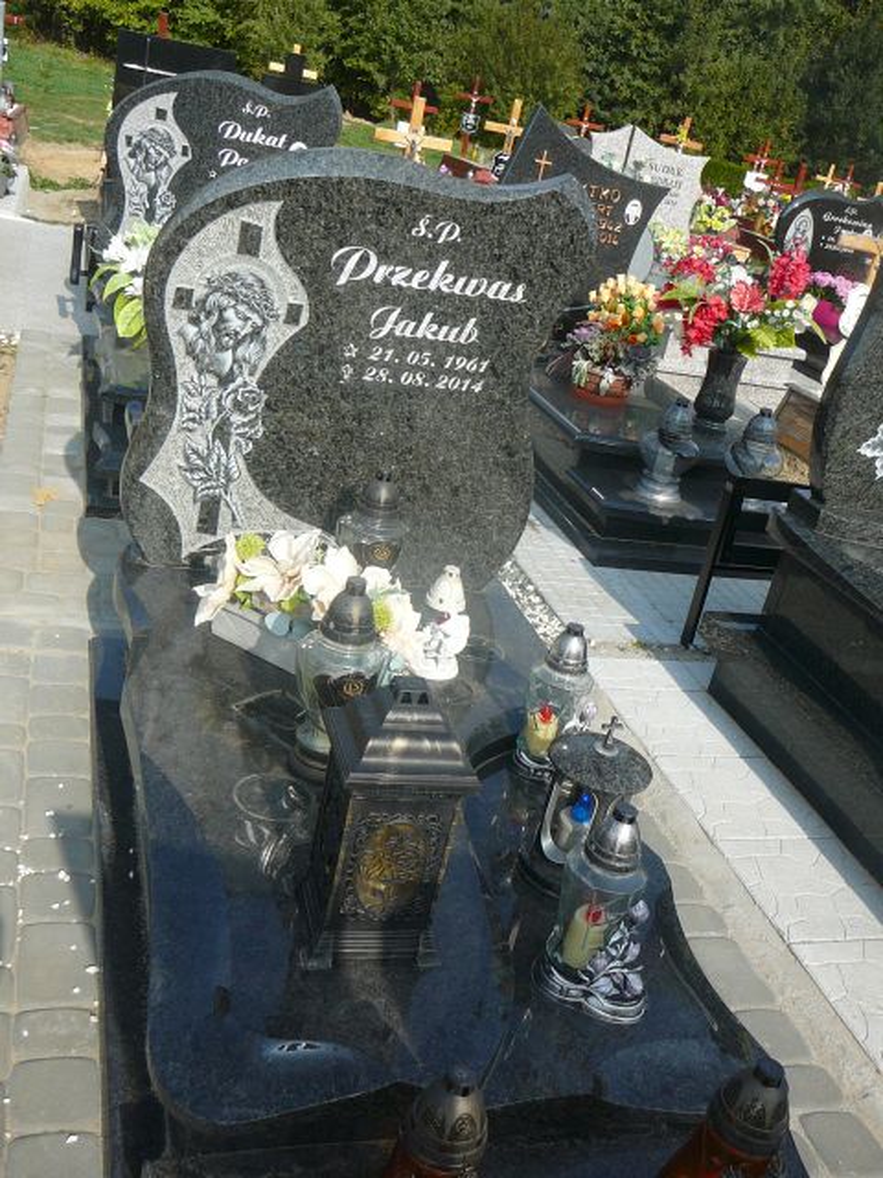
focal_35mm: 35
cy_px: 589
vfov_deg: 52.6
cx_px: 442
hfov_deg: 40.7
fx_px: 1190
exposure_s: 1/400
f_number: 5
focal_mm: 5.2
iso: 80
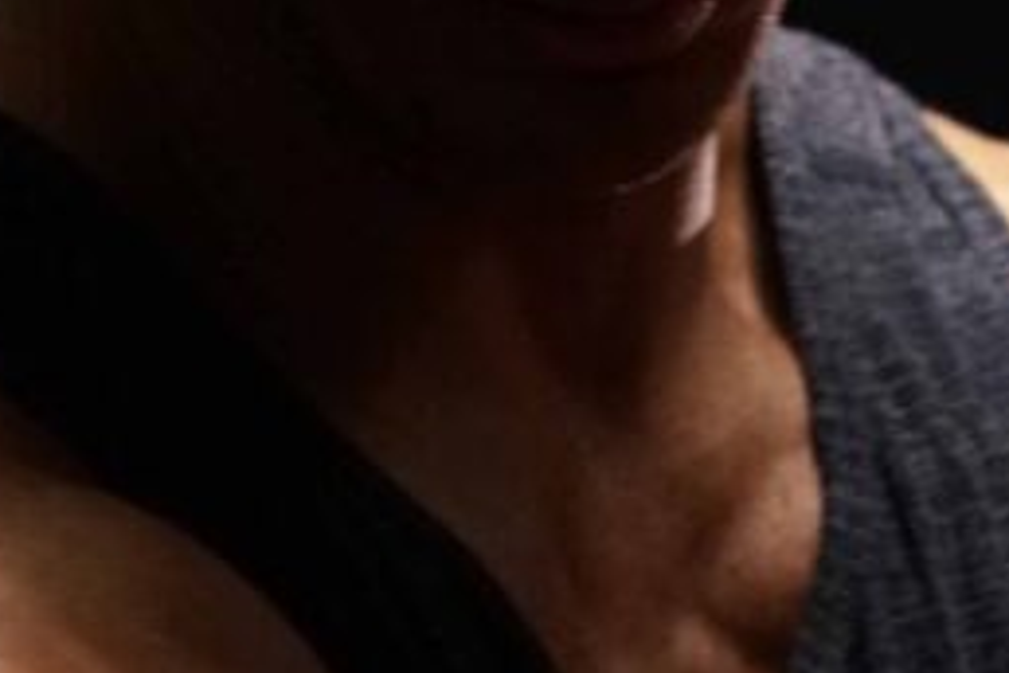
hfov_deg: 2.6
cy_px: 39
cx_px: 1005
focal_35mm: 795
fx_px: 22280
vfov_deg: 1.7
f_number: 4
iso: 2500
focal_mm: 160
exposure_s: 1/125
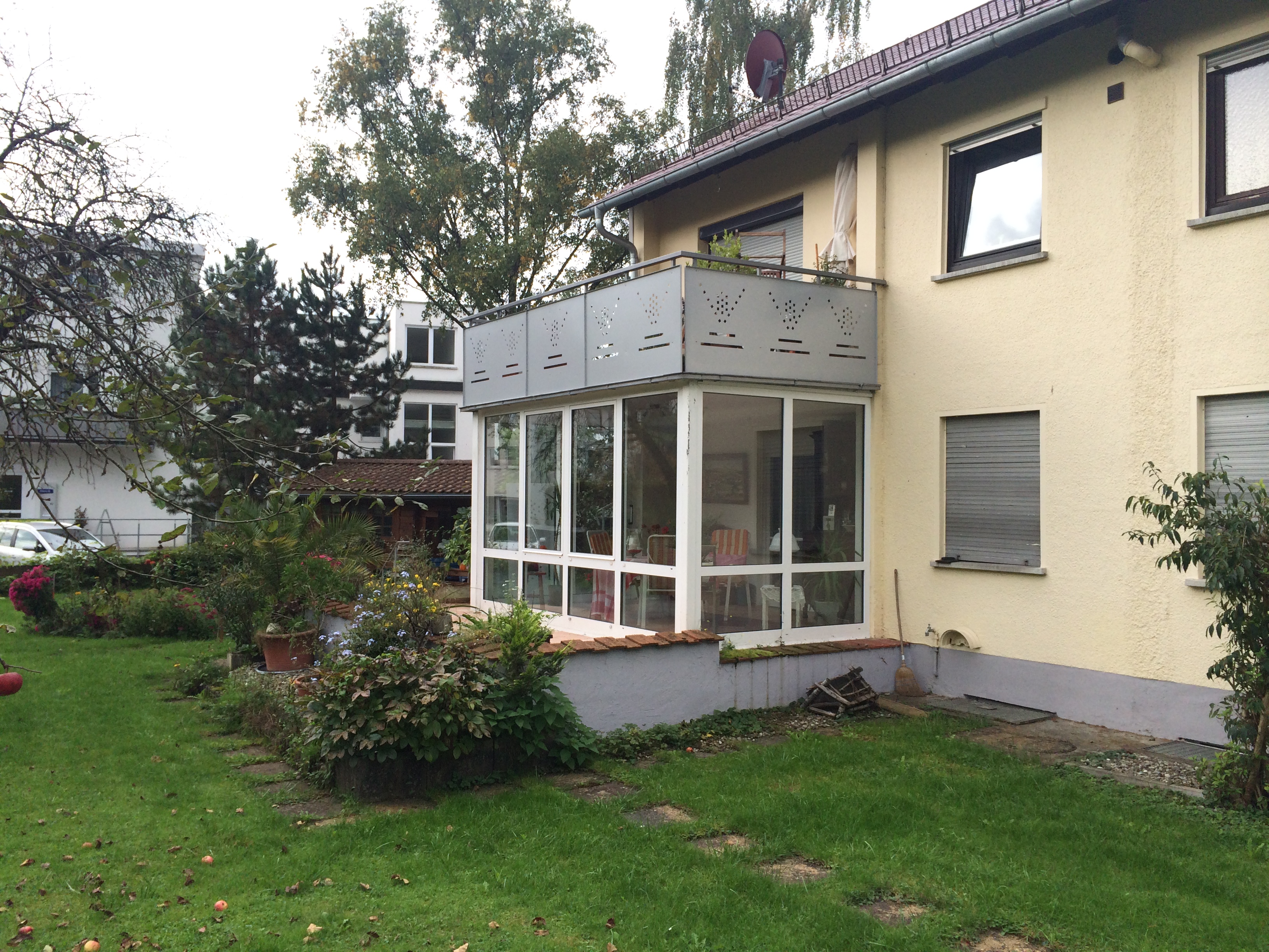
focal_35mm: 30
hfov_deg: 60.0
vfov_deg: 46.8
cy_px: 476
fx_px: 1100
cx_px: 634
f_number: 2.2
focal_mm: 4.12
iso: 32
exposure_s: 1/695
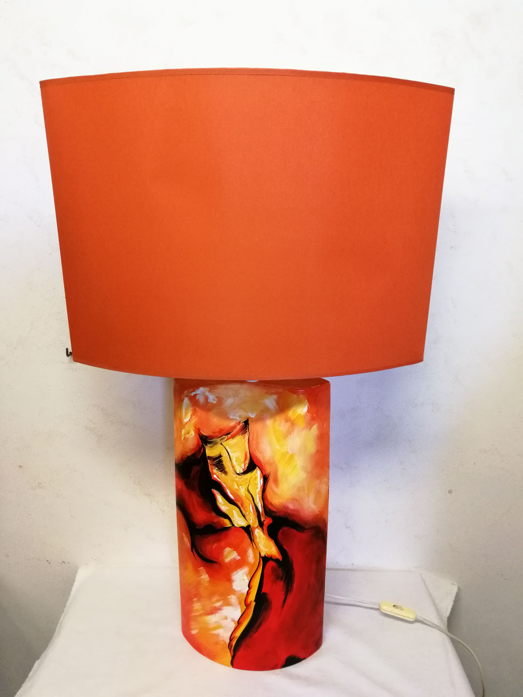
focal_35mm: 24
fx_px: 483
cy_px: 348
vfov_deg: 71.6
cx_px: 262
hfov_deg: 56.8
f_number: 2.2
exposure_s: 1/50
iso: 100
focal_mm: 2.38
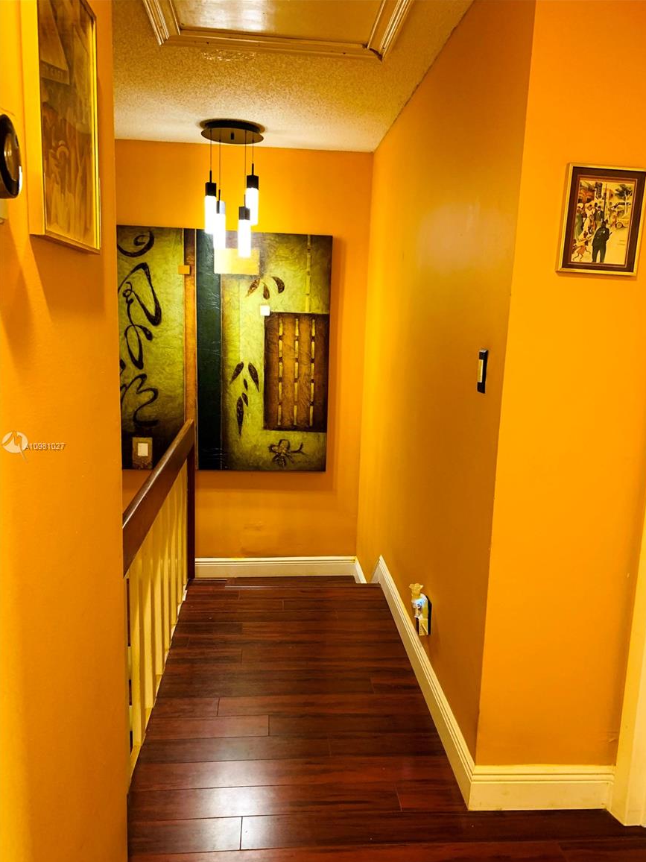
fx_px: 672
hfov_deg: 51.3
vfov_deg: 65.3
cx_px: 334
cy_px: 447
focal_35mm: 27
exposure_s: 1/30
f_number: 1.8
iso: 320
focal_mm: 4.25
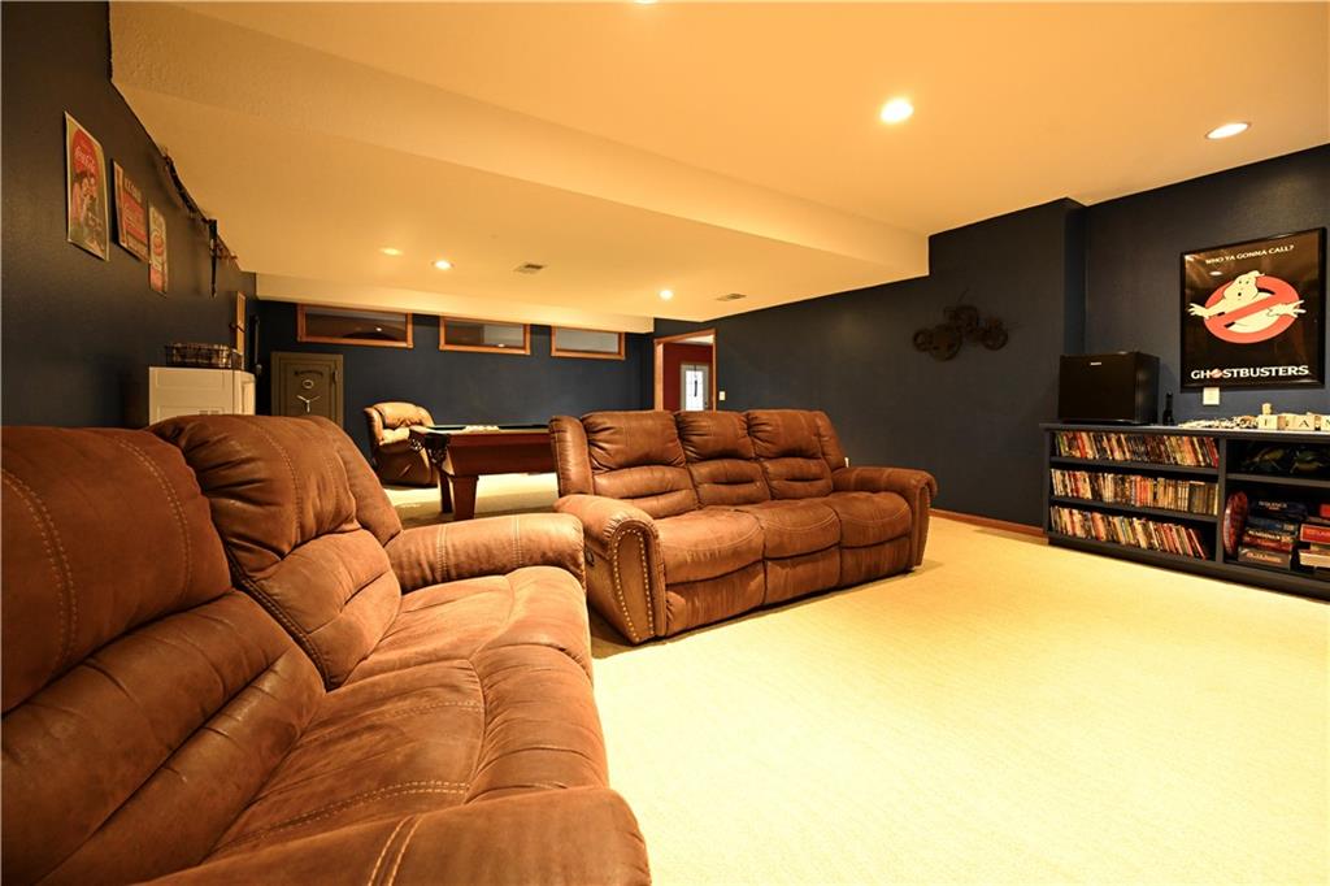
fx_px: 517
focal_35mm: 14
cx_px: 665
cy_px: 443
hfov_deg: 104.3
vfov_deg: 81.2
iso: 2500
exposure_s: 1/15
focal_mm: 14
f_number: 5.6
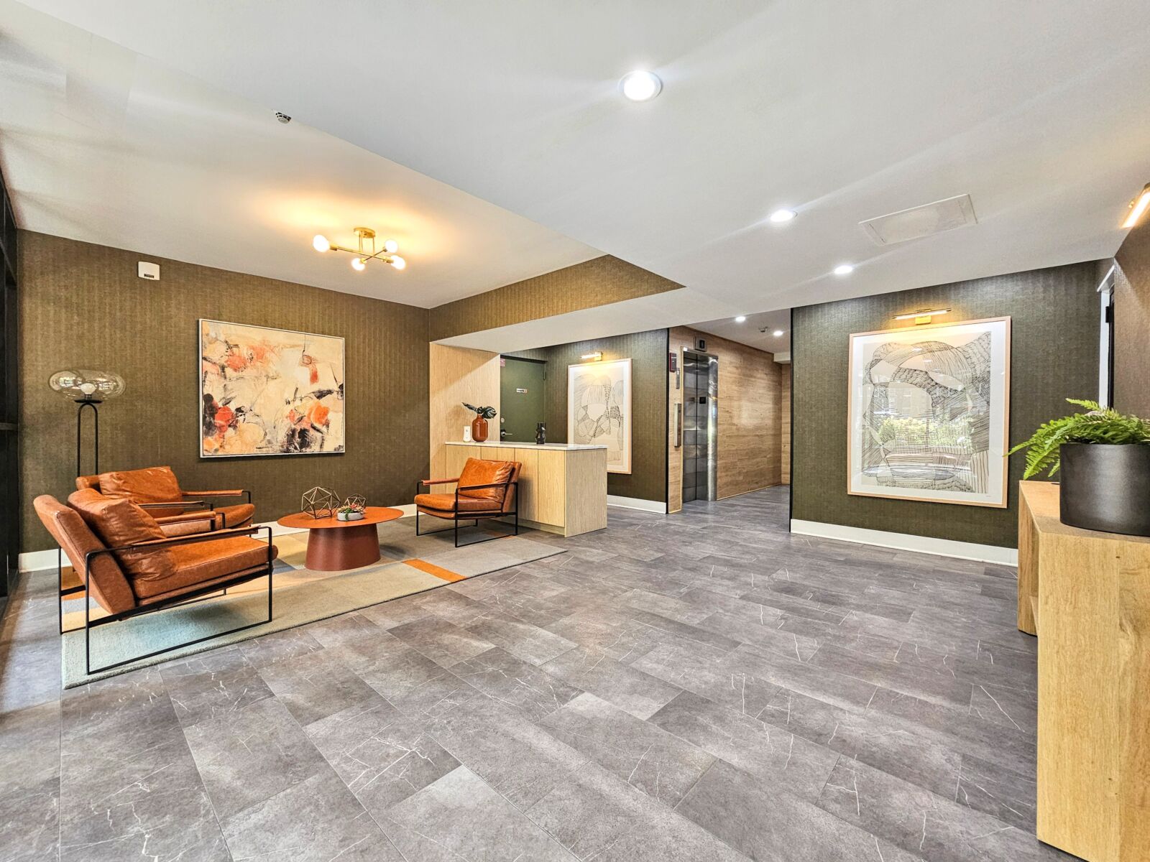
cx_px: 575
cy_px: 431
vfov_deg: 89.9
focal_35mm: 13
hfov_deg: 106.2
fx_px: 432
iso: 200
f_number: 2.2
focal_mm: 2.2
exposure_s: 1/60
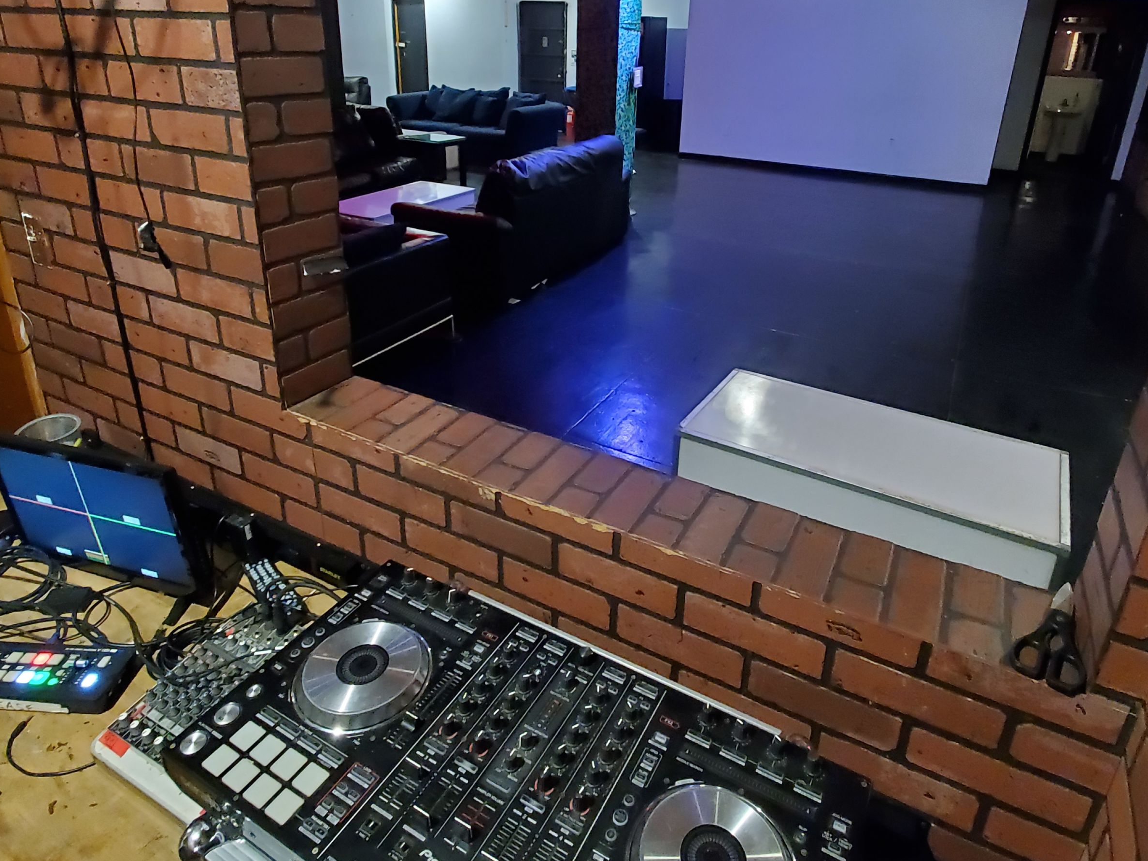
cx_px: 584
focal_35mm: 21
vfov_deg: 61.6
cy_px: 275
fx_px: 696
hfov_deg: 79.0
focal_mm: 1.8
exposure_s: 1/14
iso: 800
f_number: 2.2
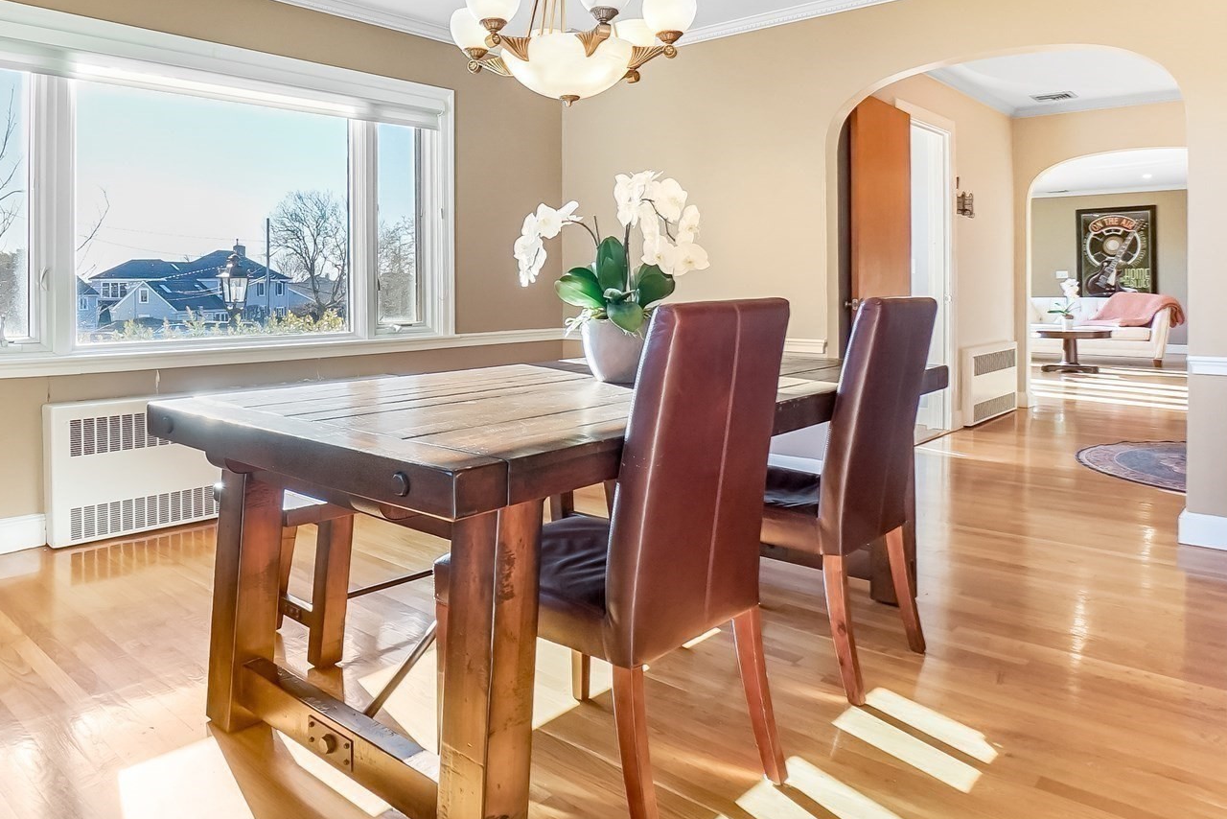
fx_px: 818
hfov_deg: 73.2
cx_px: 514
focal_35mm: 24
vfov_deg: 52.3
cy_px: 285
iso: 500
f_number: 5.6
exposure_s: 1/80
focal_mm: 10
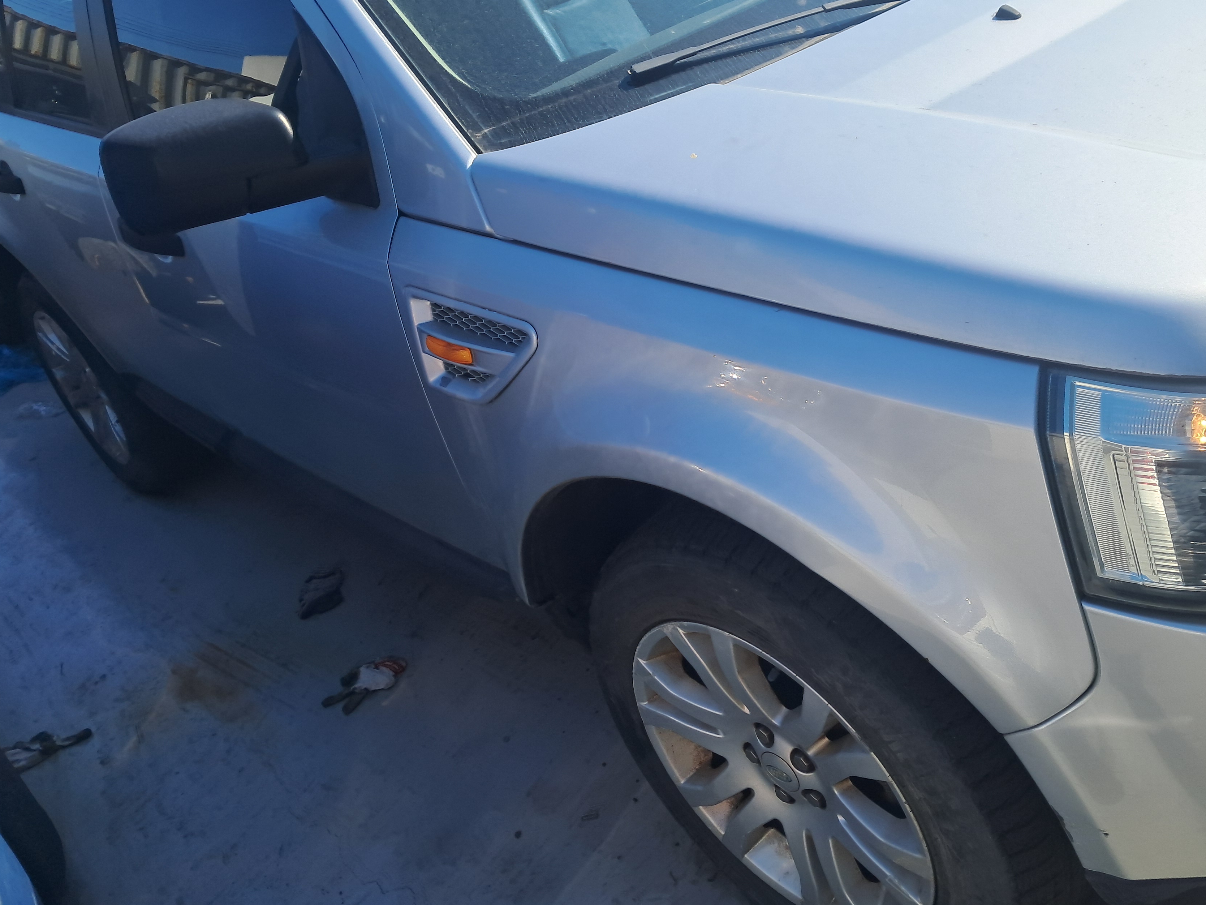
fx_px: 1150
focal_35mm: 33
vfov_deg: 42.9
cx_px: 698
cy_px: 420
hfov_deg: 55.1
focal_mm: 4
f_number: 1.8
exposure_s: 1/648
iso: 50
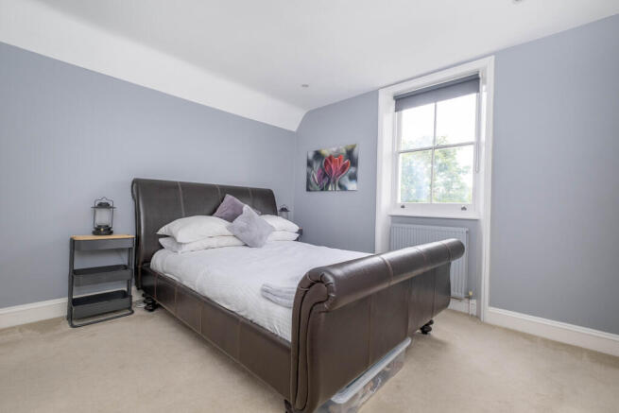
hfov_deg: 100.4
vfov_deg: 77.4
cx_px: 310
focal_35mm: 15
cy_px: 206
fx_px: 258
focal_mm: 10
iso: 500
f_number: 6.4
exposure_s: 1/25
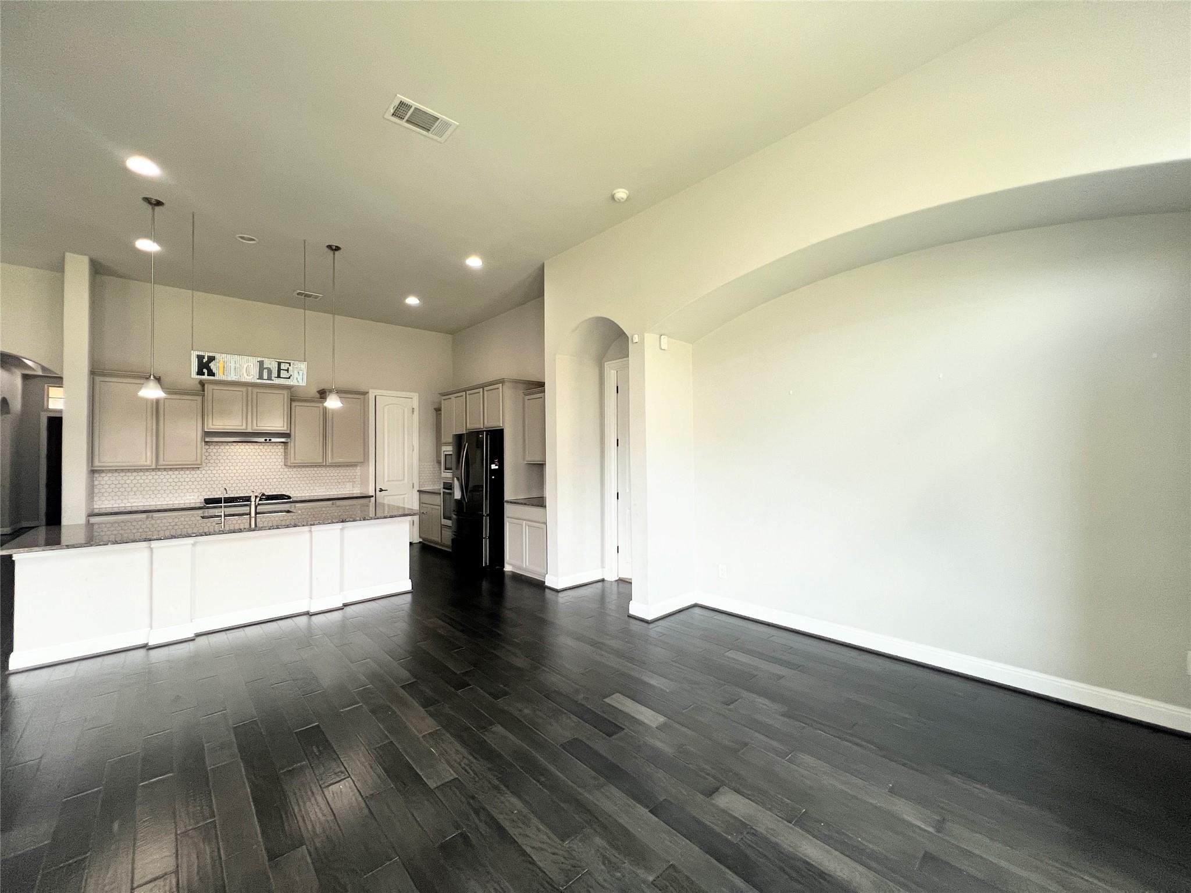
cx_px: 596
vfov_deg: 89.9
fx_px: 447
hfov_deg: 106.2
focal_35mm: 13
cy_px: 446
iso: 160
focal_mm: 1.57
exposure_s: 1/120
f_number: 1.8
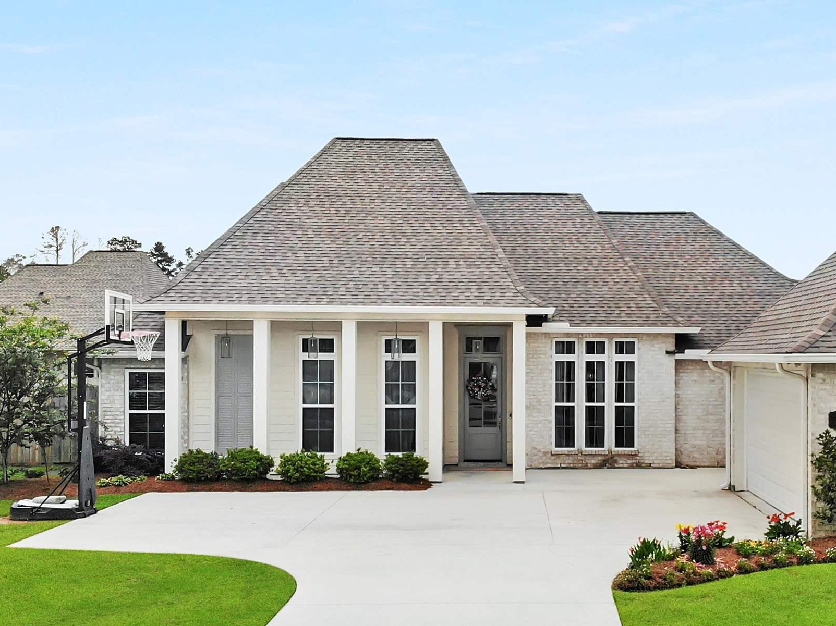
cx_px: 558
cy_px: 433
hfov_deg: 40.7
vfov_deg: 31.2
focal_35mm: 46
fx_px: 1111
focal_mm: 4.5
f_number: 2.8
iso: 103
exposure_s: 1/1409
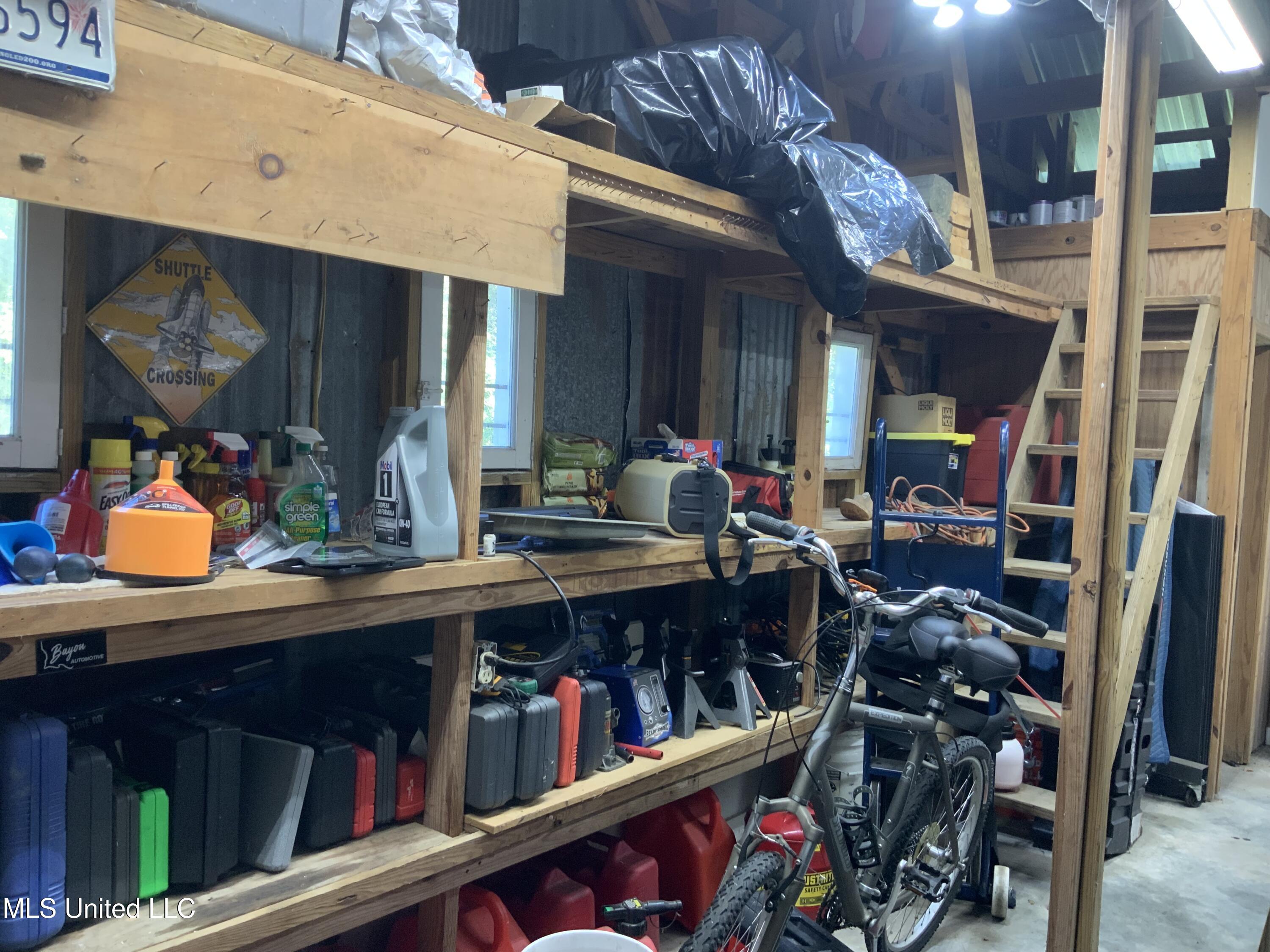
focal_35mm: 29
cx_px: 635
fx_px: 1064
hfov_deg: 61.7
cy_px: 476
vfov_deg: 48.2
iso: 80
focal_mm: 3
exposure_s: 1/60
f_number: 1.8
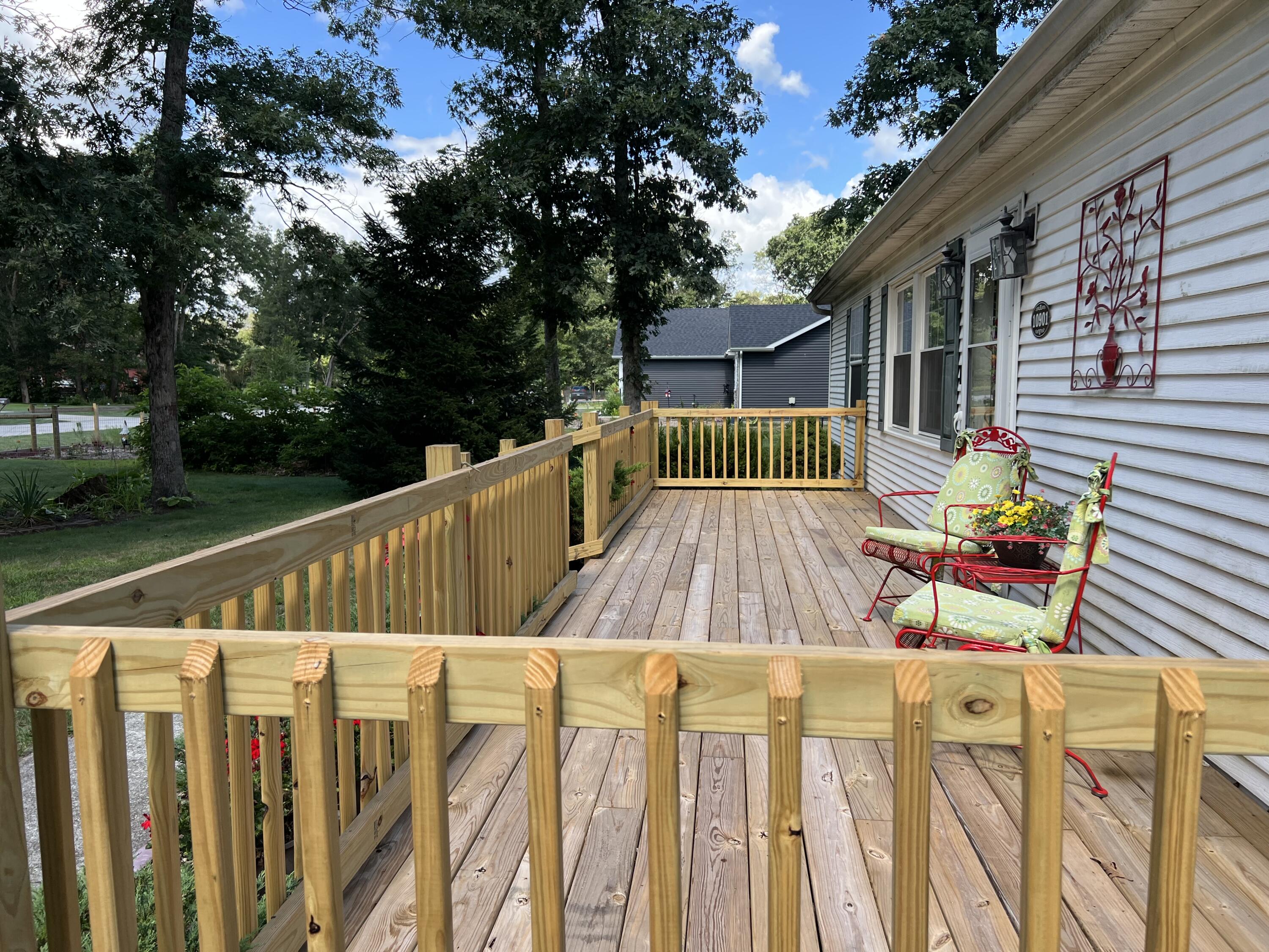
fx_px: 953
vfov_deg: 53.1
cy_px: 476
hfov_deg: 67.3
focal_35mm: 26
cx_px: 634
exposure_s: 1/820
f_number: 1.5
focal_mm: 5.7
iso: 50
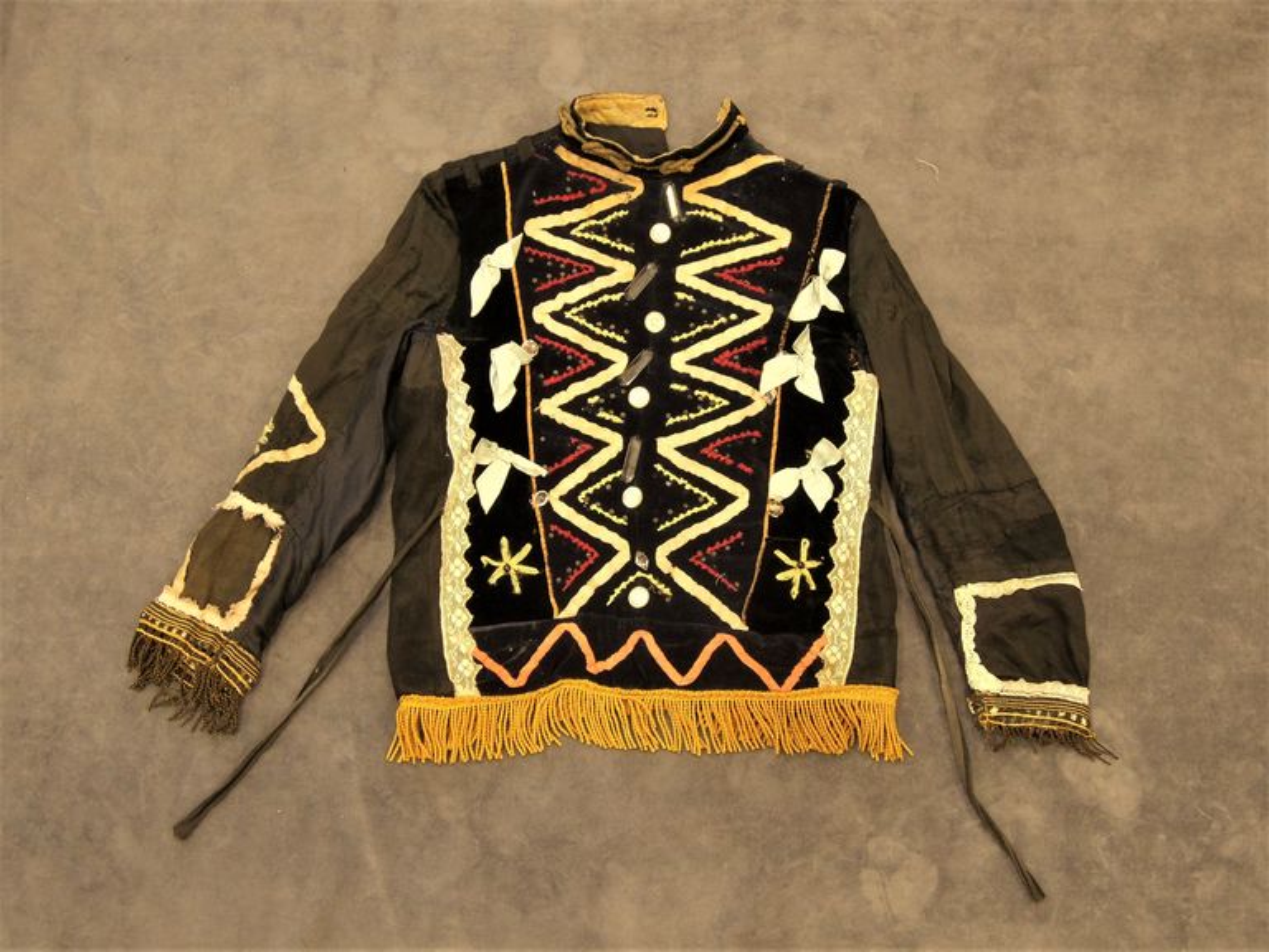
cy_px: 476
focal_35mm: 35
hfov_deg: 52.6
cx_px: 634
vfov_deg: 40.7
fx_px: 1283
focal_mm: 6.3
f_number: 3.2
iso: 400
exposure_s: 1/40
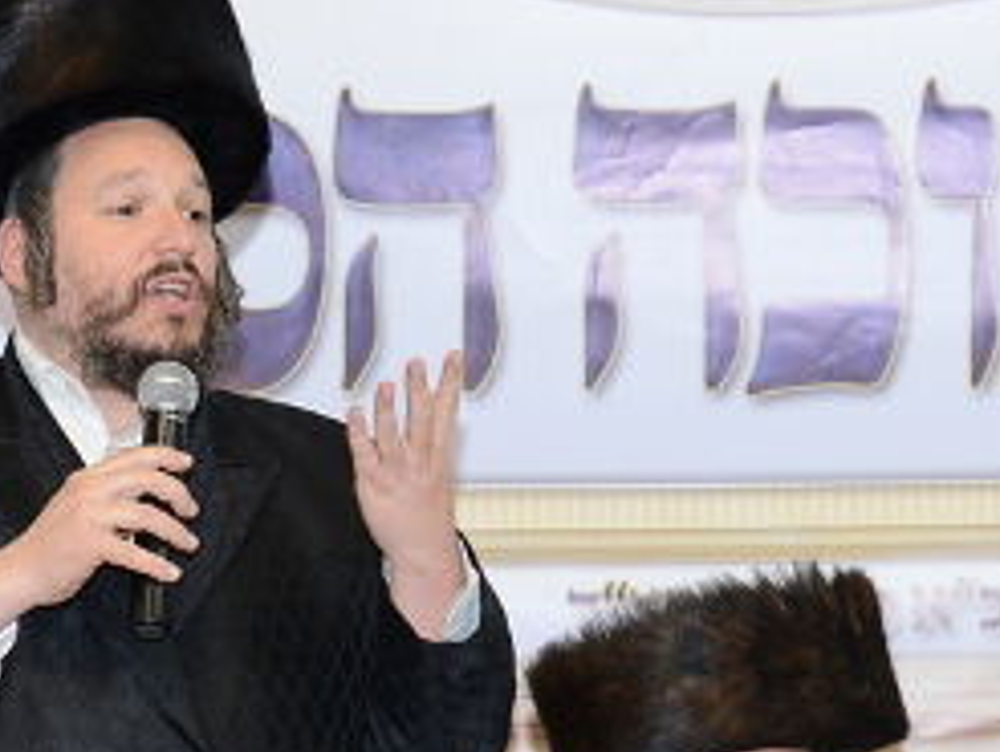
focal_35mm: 152
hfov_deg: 13.0
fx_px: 4395
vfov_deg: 9.7
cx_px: 638
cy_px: 665
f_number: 5
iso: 800
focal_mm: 38
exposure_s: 1/125
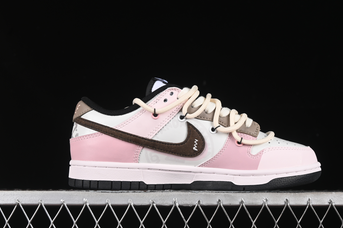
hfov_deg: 23.1
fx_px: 838
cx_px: 189
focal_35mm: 88
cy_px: 108
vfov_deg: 15.5
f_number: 8
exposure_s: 1/80
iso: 160
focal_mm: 50
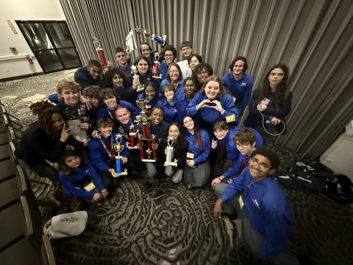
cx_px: 176
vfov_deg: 85.7
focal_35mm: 14
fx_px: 143
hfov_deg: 102.1
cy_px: 132
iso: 1600
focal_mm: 2.22
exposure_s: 1/30
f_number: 2.2
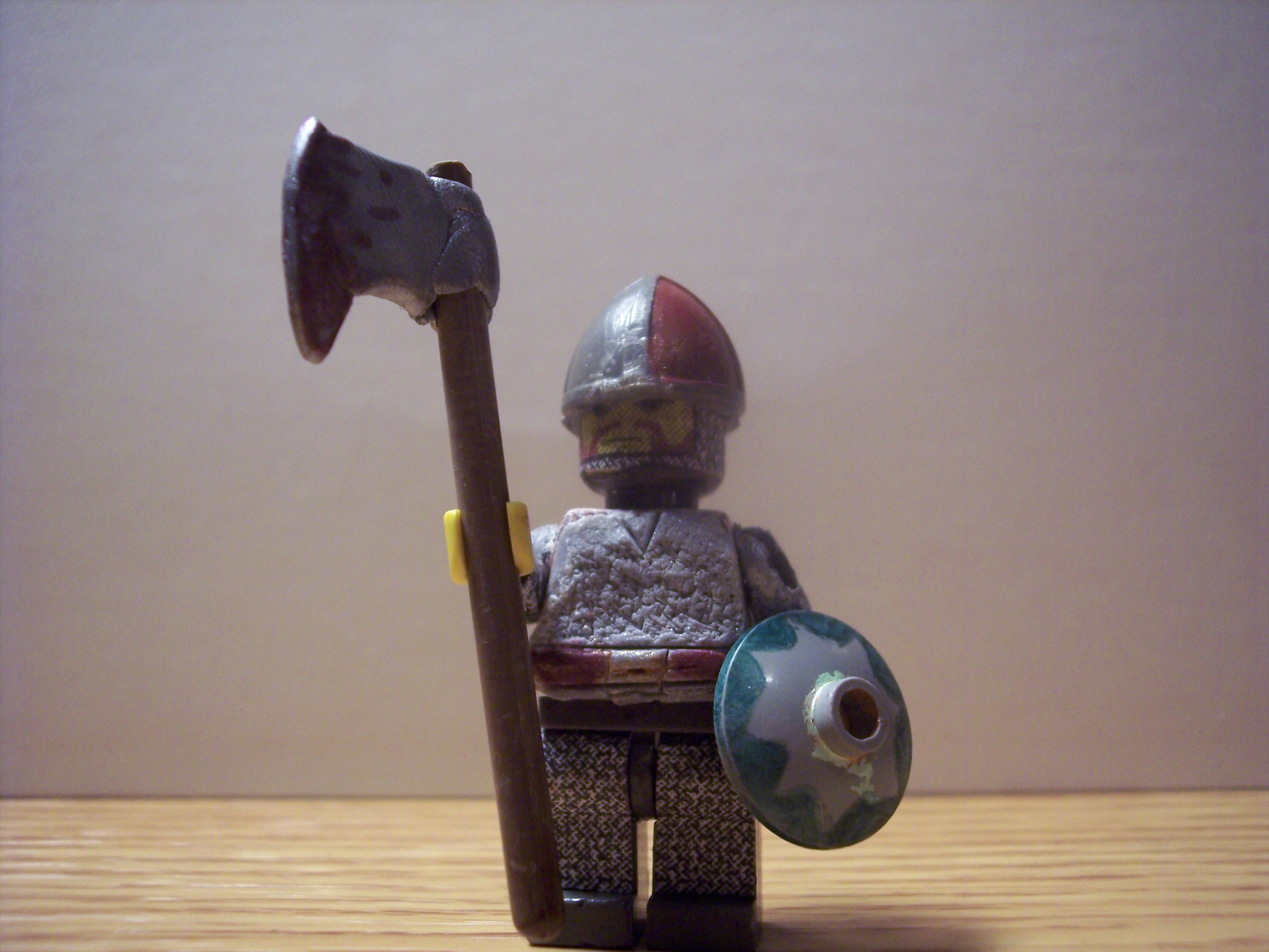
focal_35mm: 39
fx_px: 1430
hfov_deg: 47.9
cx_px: 634
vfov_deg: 36.8
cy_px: 476
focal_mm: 8
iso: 200
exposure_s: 1/20
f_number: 3.4
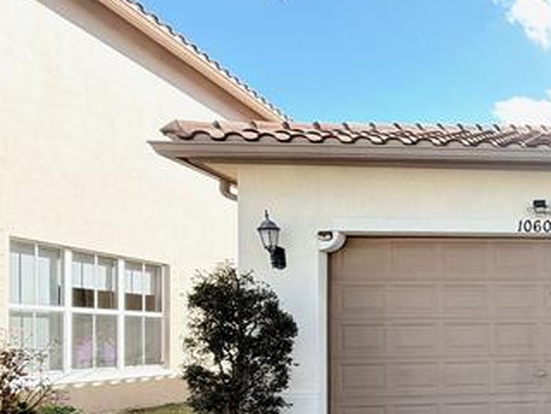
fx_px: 557
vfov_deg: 39.2
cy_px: 329
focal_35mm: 35
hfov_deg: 39.3
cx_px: 651
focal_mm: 2.22
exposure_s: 1/386
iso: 50
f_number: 2.2
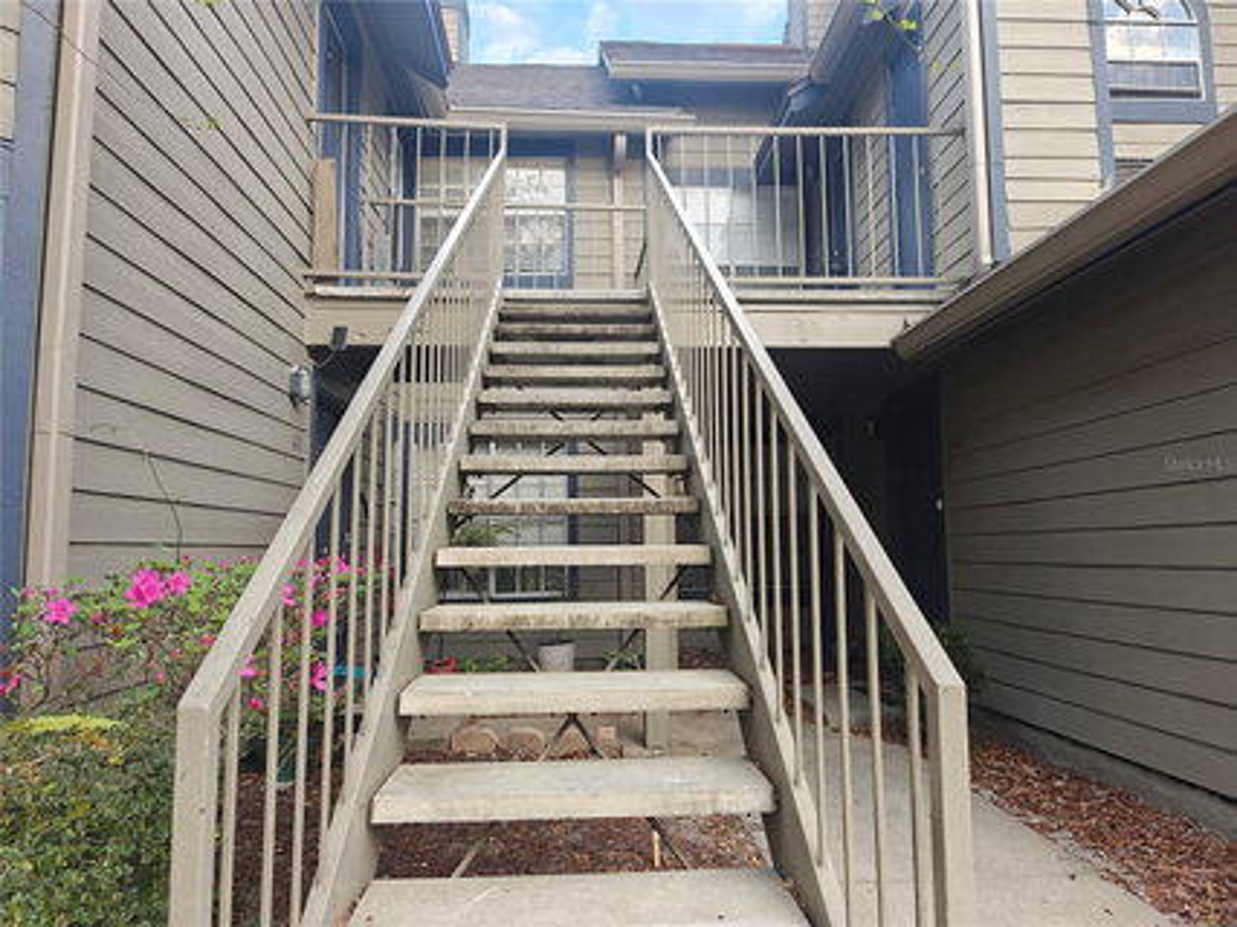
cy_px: 464
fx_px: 822
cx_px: 618
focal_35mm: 23
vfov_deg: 58.9
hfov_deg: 73.9
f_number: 1.6
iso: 100
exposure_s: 1/100
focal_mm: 6.06
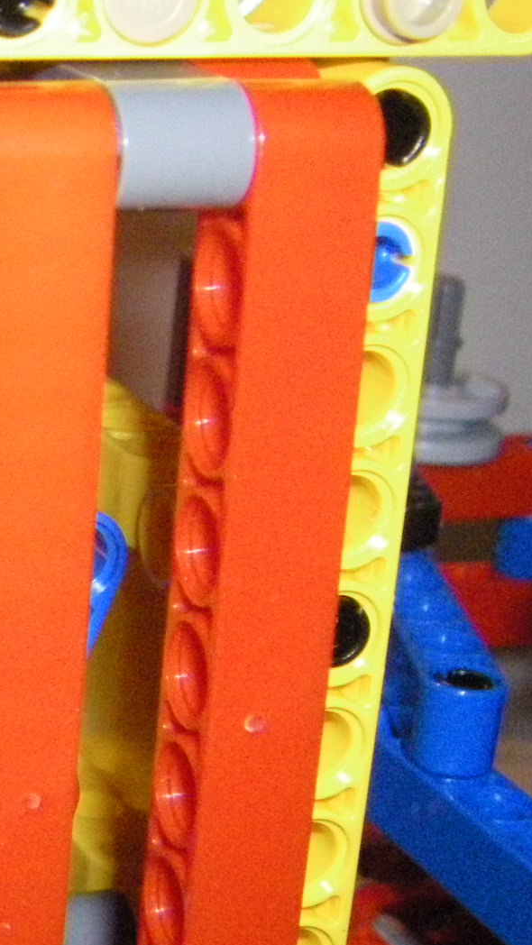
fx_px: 2281
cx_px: -346
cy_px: 612
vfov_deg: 23.3
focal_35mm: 91
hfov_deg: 12.4
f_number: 7
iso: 500
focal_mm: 6.3
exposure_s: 1/50
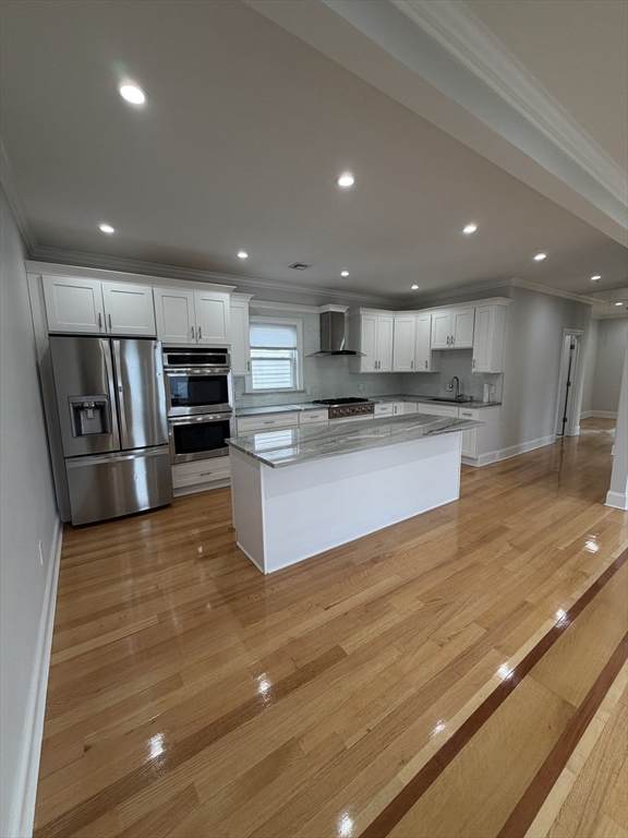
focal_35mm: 14
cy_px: 419
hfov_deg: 85.7
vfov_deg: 102.1
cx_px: 314
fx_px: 339
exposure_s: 1/120
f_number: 2.2
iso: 200
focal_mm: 2.22
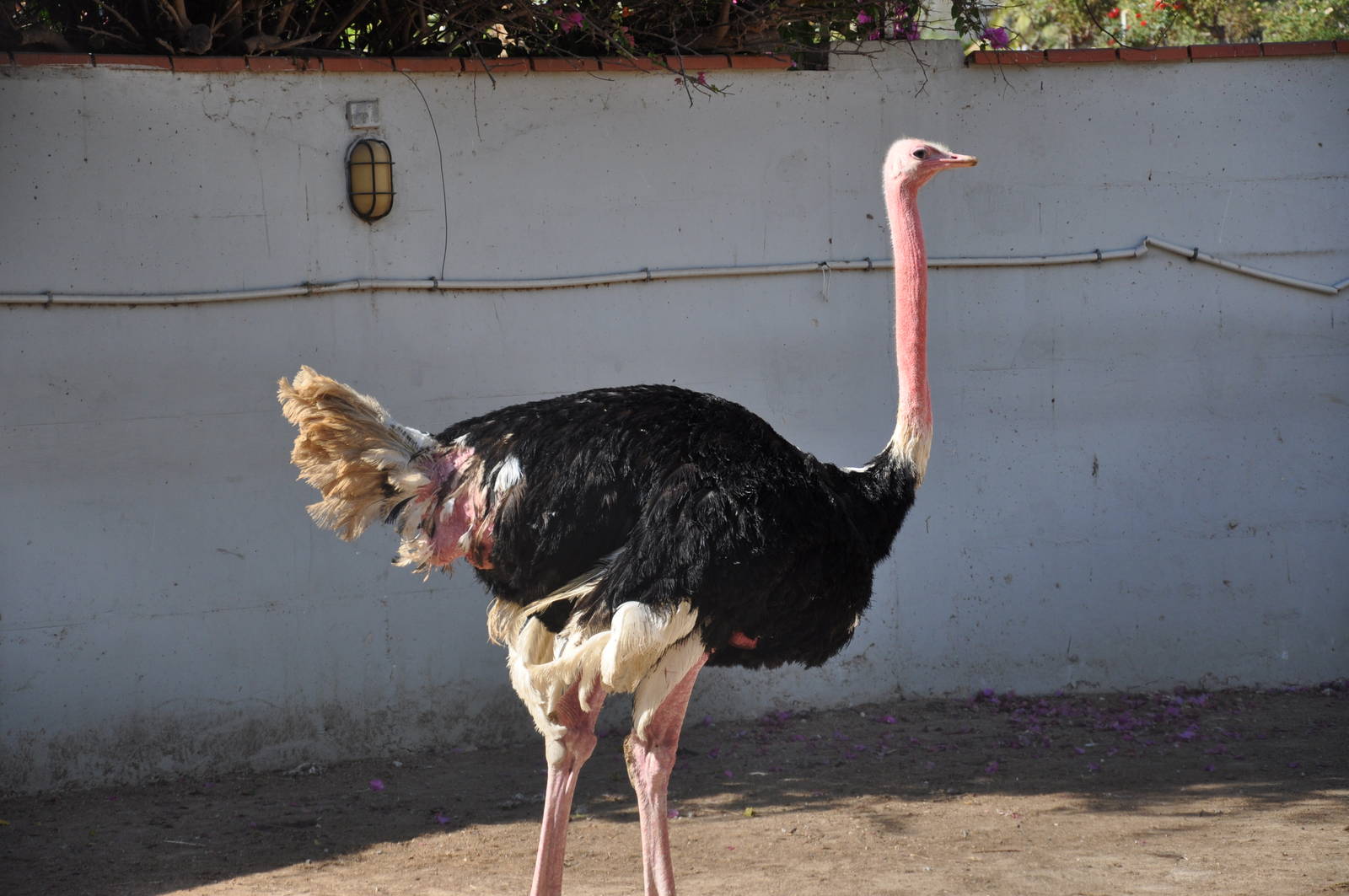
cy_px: 448
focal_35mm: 135
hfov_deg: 15.2
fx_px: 5053
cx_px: 674
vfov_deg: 10.1
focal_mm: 90
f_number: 5.6
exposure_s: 1/500
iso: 360
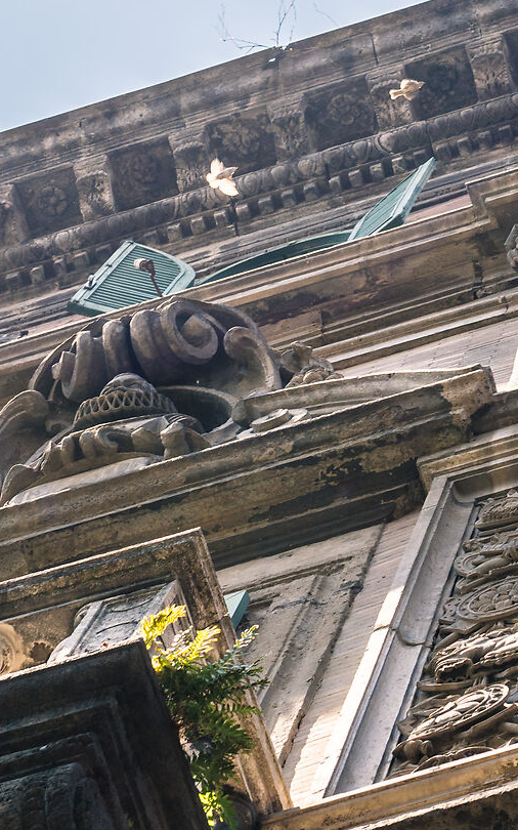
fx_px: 3412
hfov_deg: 8.6
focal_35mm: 151
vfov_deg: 13.7
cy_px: 85
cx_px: 488
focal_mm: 50
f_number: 5
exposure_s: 1/250
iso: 50
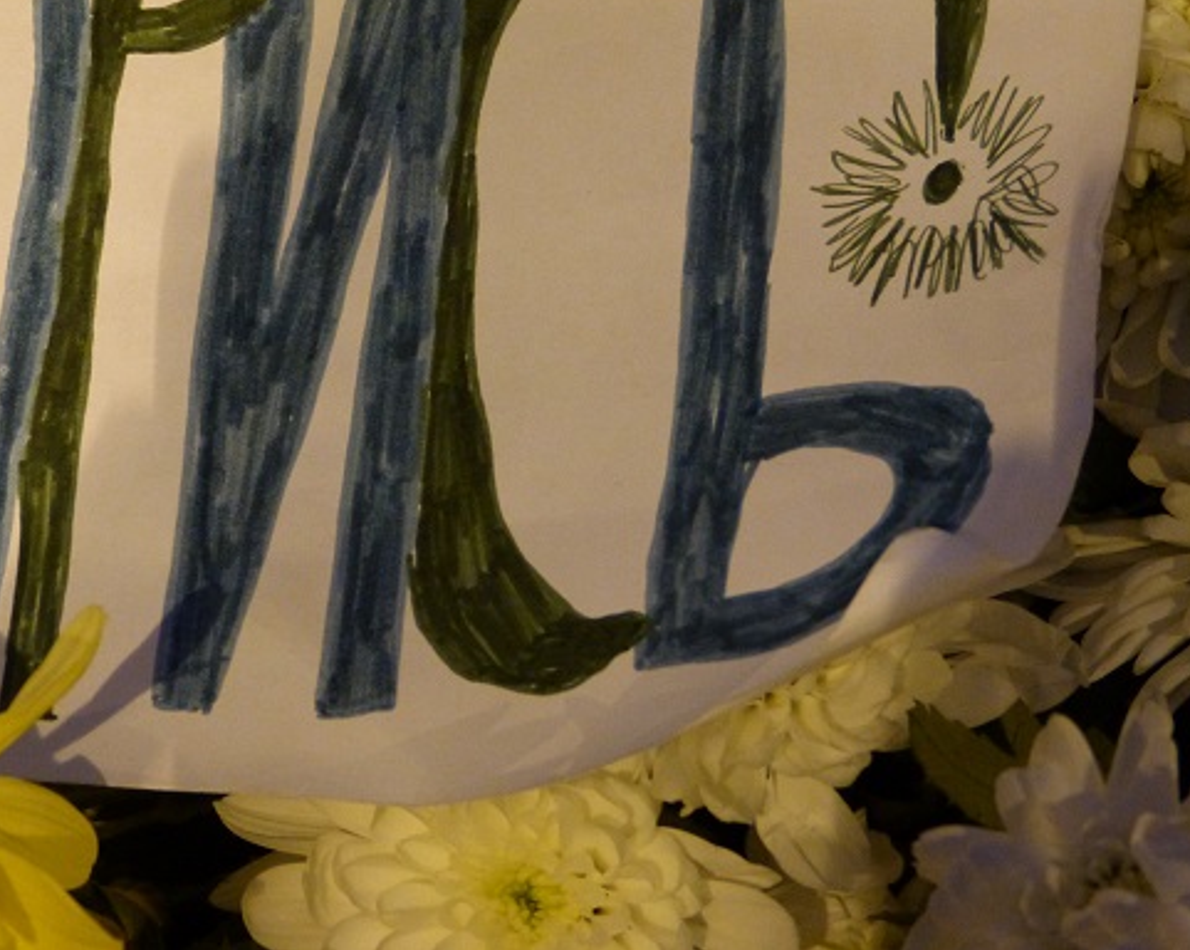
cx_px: 356
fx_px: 4786
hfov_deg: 14.1
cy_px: 285
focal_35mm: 136
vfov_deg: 11.3
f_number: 3.4
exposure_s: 1/15
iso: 400
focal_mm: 16.8
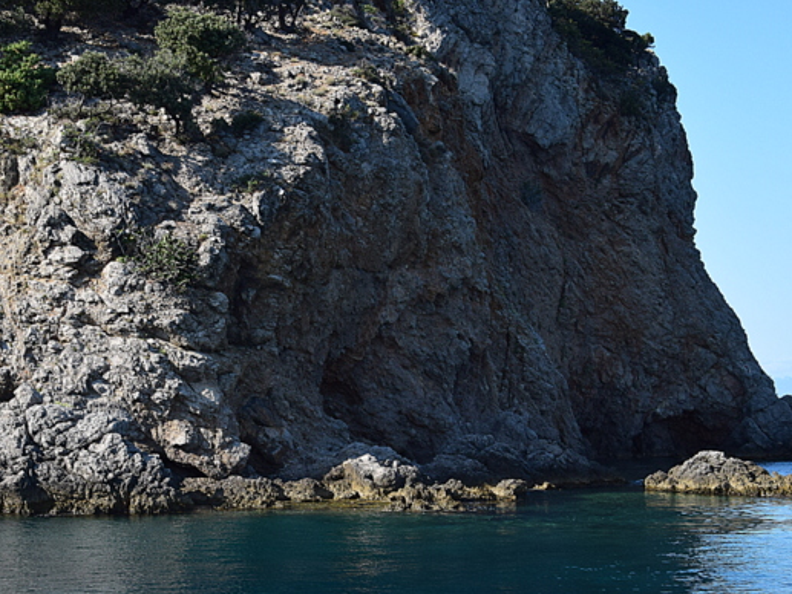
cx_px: 343
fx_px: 1533
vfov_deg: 21.9
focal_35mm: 67
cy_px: 358
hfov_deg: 28.9
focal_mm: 30
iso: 400
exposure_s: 1/200
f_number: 10
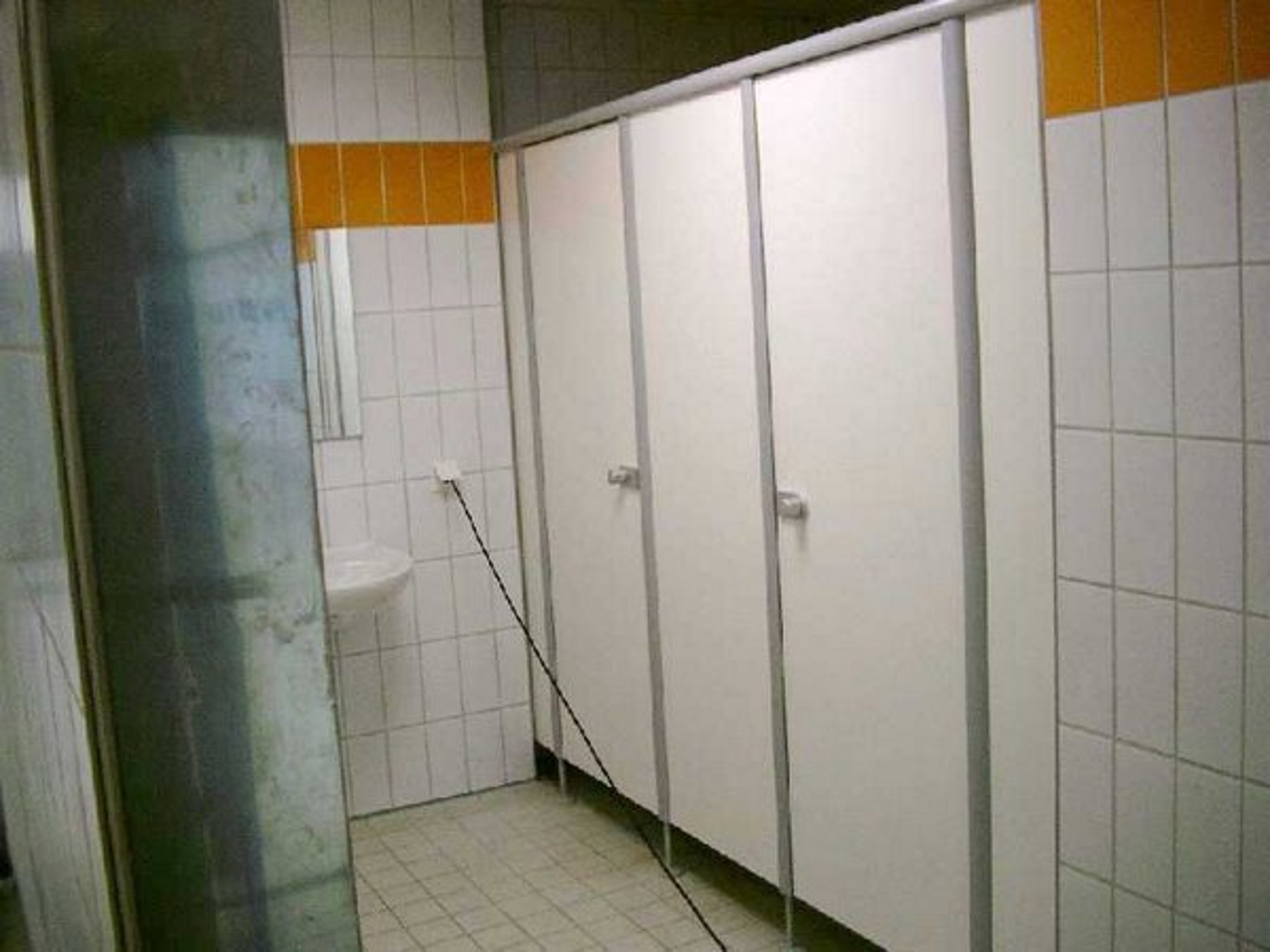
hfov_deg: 50.1
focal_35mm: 37
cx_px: 635
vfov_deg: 38.7
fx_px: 1357
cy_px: 476
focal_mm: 7.6
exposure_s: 1/125
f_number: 2.6
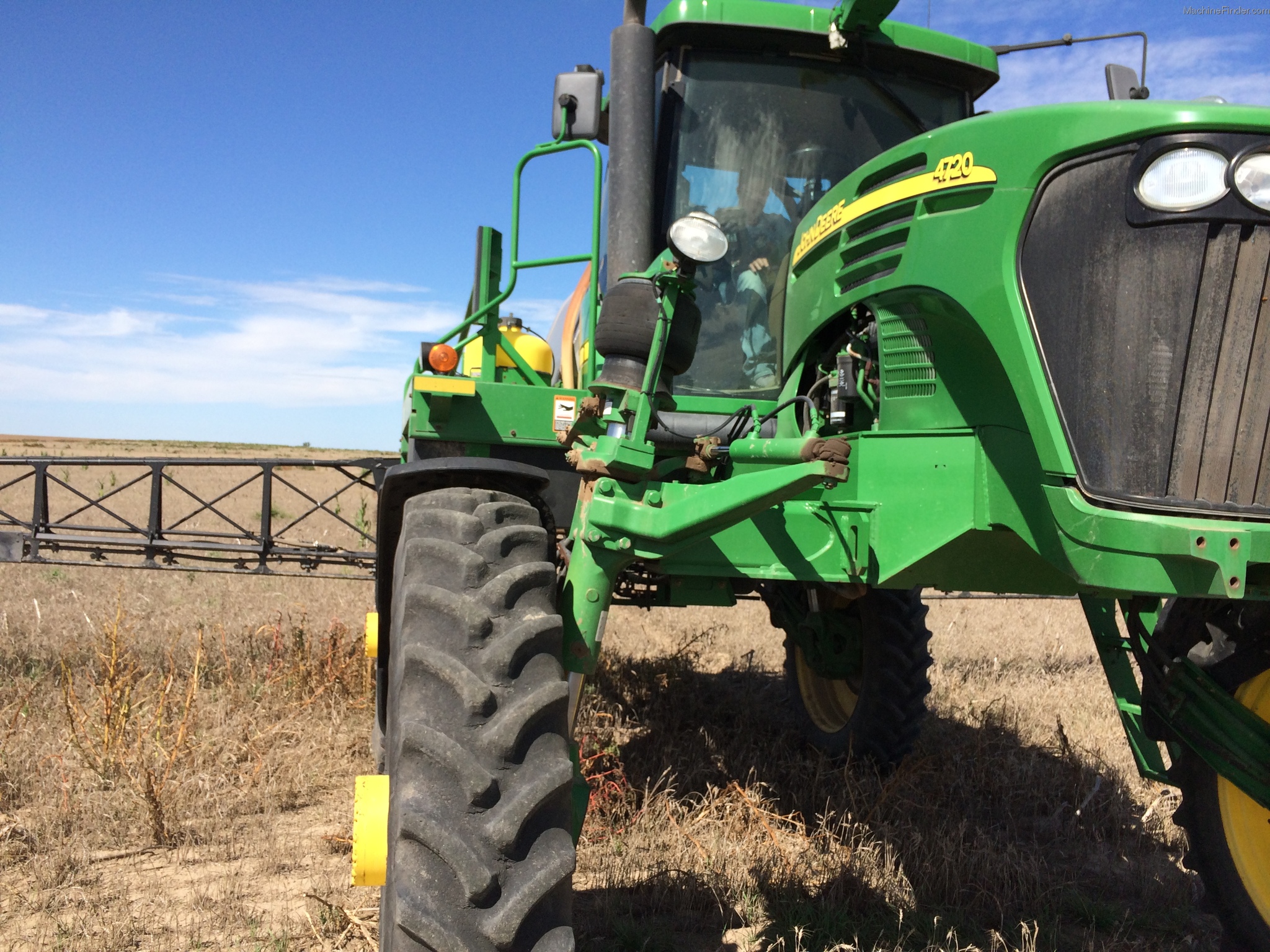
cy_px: 476
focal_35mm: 30
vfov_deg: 46.8
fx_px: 1101
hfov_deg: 60.0
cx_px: 635
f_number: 2.2
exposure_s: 1/2160
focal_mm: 4.12
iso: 40
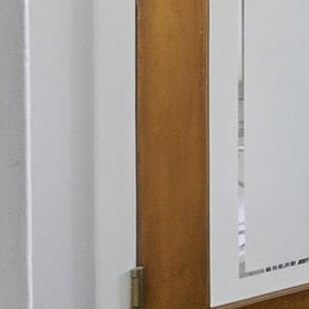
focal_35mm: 75
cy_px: -55
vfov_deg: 21.5
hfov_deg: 10.2
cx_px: 1021
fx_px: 757
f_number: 9
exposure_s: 1/40
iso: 800
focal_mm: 12
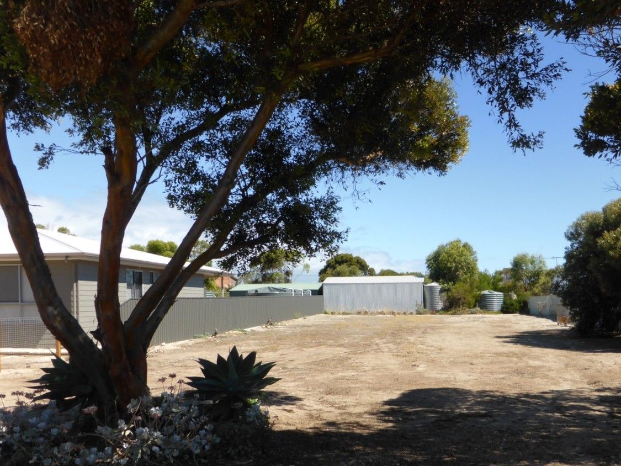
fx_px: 574
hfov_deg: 56.0
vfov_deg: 43.6
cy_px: 308
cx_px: 396
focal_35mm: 32
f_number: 3.3
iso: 100
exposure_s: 1/1000
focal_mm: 4.3
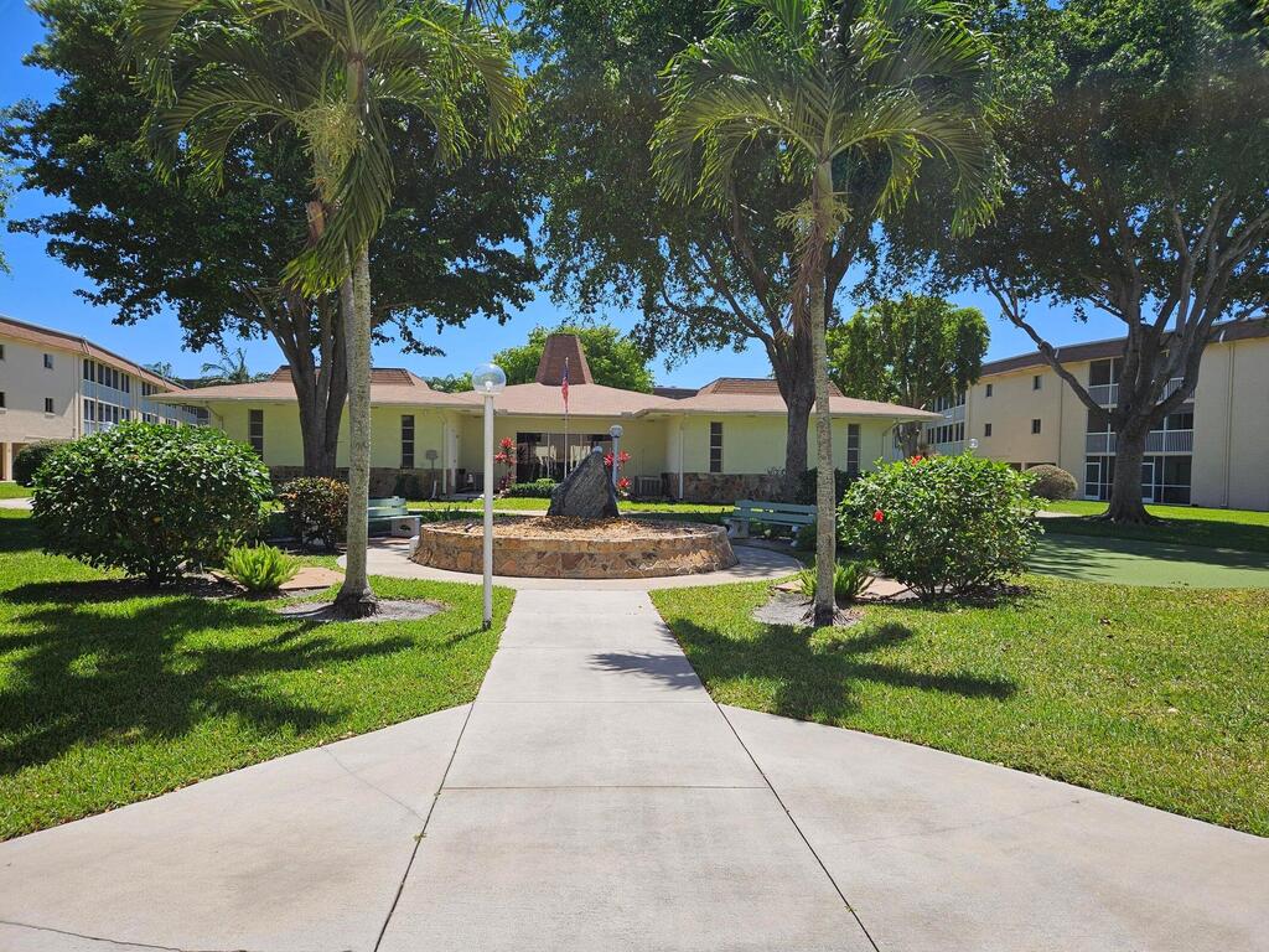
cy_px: 476
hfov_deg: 73.9
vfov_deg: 58.9
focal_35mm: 23
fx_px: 843
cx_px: 634
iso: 25
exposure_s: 1/2134
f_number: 1.8
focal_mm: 5.4
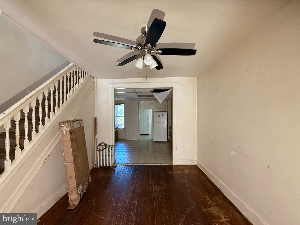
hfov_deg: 102.1
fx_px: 121
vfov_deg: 85.7
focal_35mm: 14
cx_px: 150
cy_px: 112
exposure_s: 1/62
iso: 400
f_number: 2.2
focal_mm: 2.22
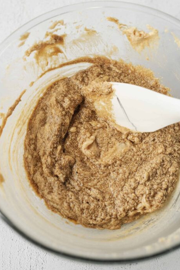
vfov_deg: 36.9
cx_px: 86
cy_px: 127
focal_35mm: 54
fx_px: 405
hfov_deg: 25.0
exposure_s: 1/25
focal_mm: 50
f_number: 4.5
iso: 125
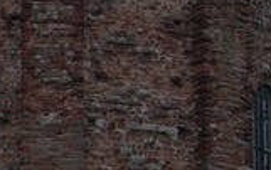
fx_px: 1479
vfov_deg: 6.5
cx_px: -284
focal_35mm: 200
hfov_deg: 9.7
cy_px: 247
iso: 117
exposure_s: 1/60.1
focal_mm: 7.8
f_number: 2.8
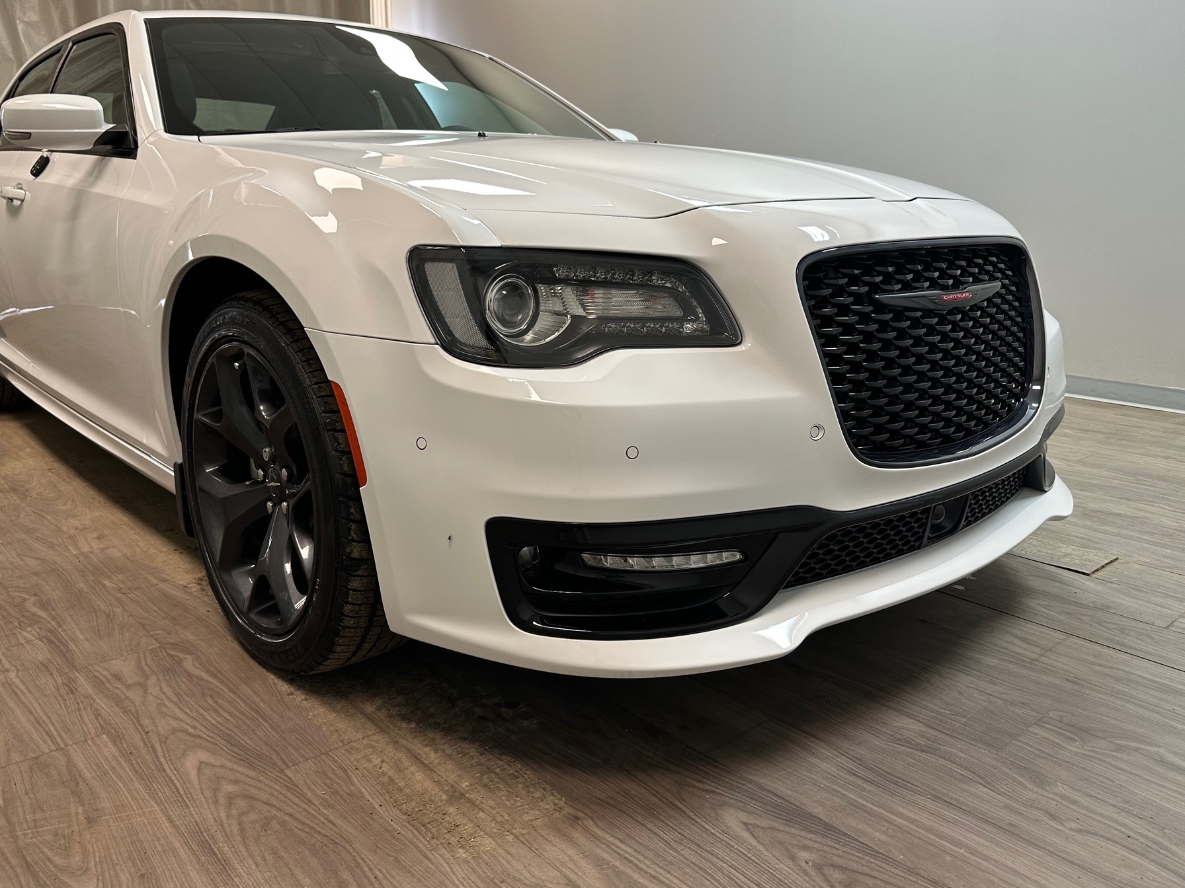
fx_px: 924
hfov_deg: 65.2
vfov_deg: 51.3
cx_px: 533
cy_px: 410
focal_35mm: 27
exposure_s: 1/60
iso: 125
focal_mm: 6.86
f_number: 1.78
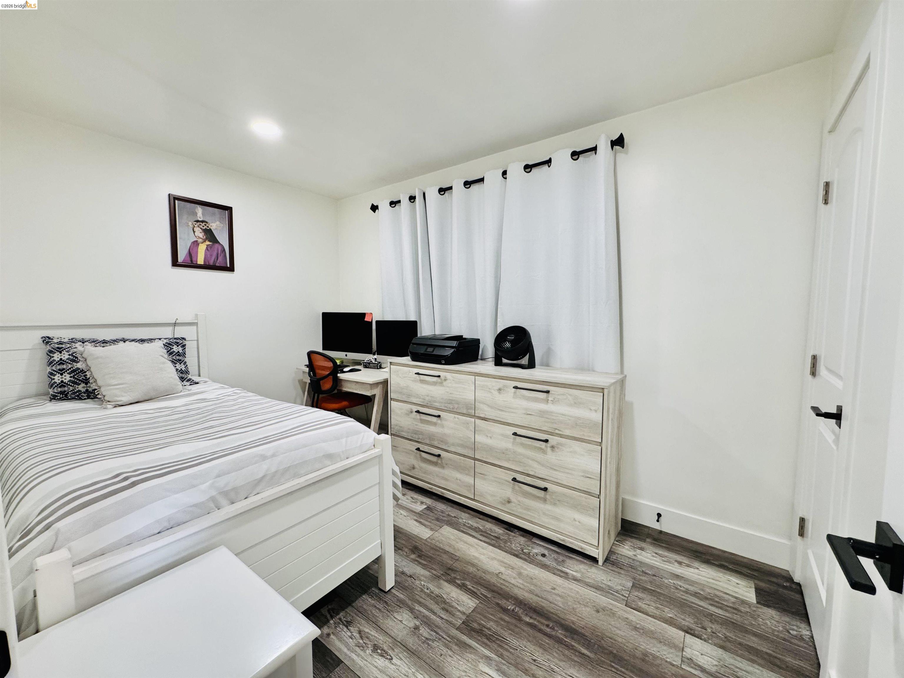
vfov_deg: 85.7
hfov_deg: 102.1
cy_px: 339
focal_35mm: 14
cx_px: 452
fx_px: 366
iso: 250
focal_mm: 2.22
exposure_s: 1/120
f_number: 2.2
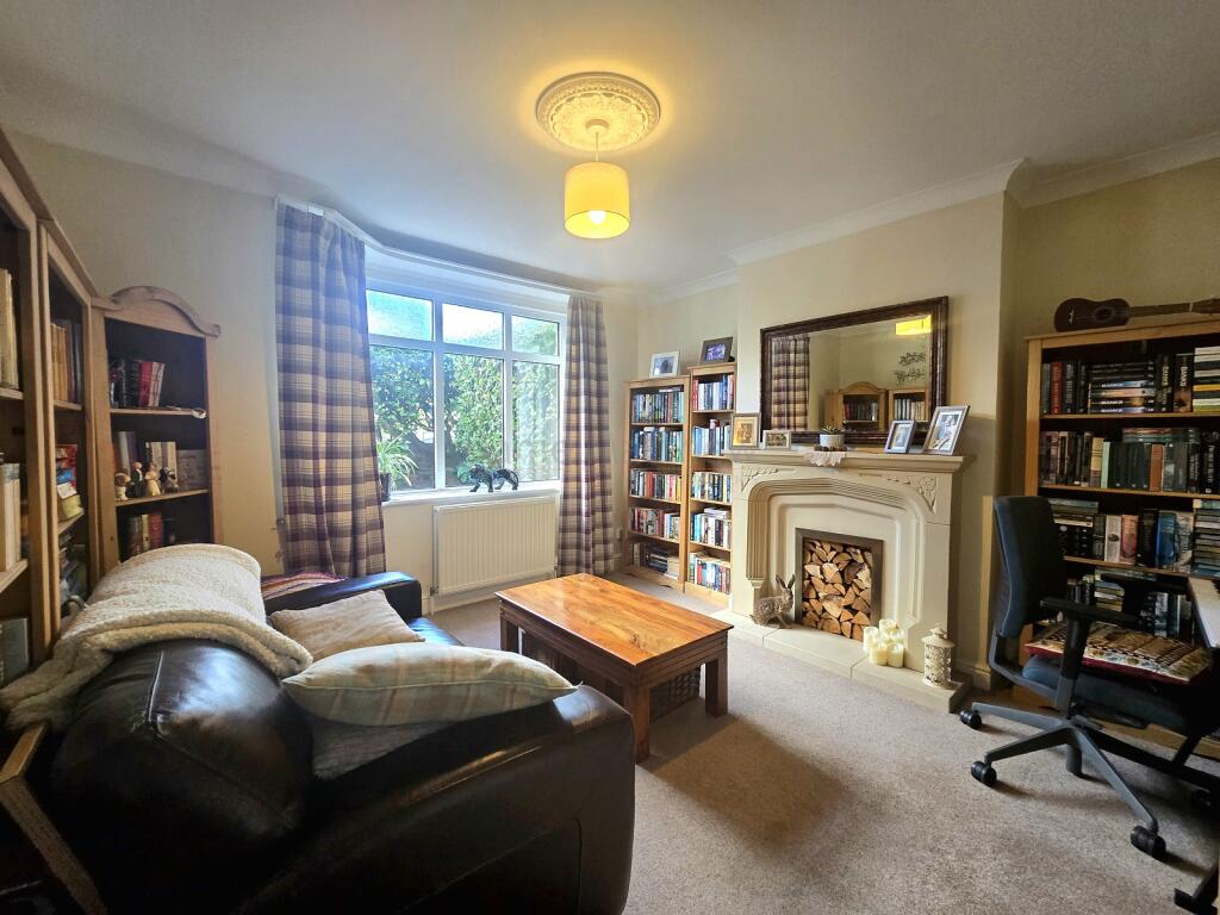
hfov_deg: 106.2
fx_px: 458
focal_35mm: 13
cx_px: 610
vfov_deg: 89.9
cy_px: 458
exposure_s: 1/60.2
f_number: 2.2
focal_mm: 2.2
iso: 200
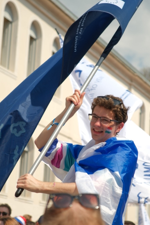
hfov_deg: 13.3
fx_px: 644
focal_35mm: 103
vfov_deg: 19.8
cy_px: 130
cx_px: 83
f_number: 2.8
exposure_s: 1/2000
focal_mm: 50
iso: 125
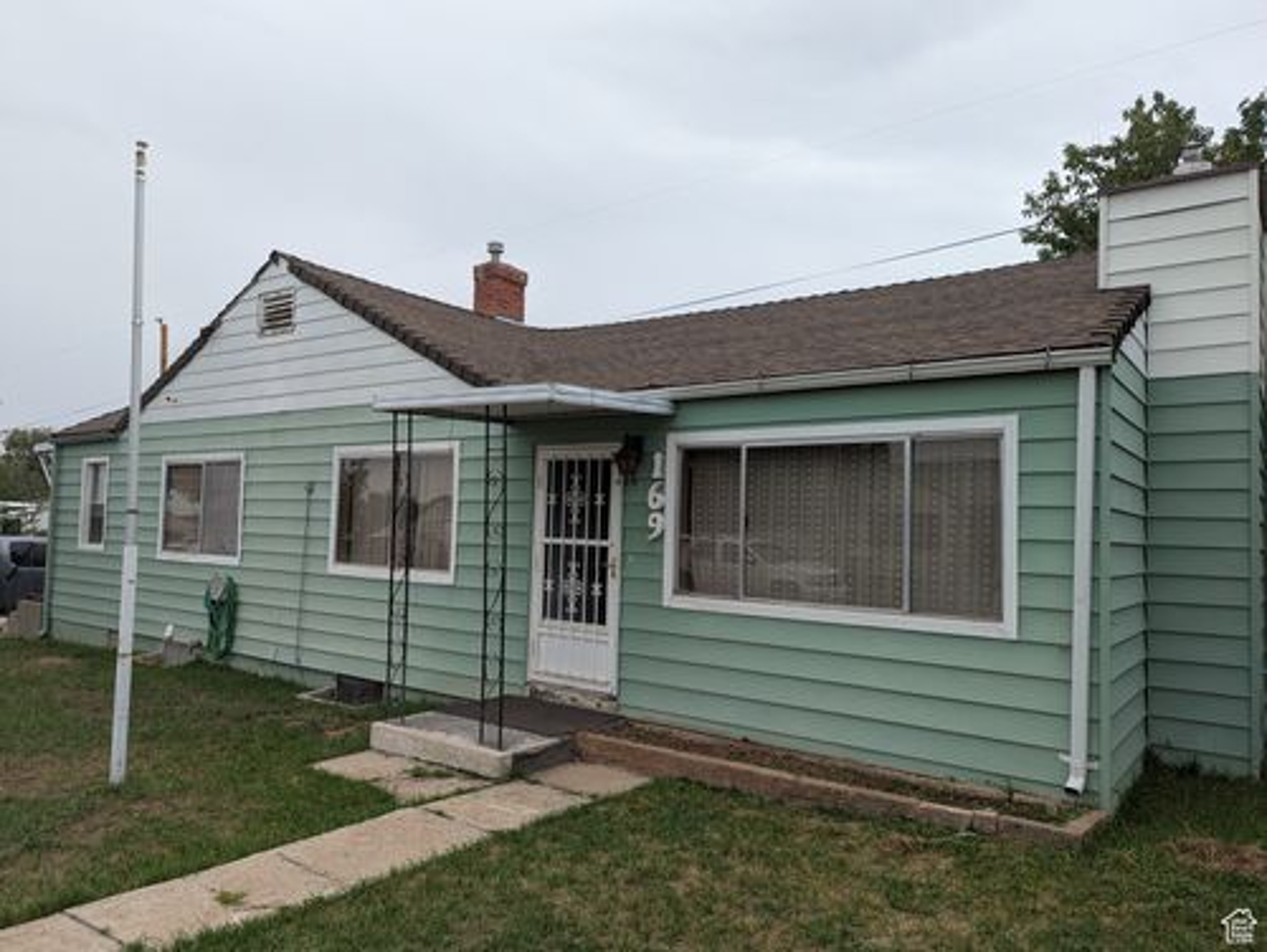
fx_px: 879
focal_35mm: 24
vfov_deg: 56.9
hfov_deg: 71.5
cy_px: 476
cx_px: 634
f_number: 1.85
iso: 51
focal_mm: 6.81
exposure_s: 1/622
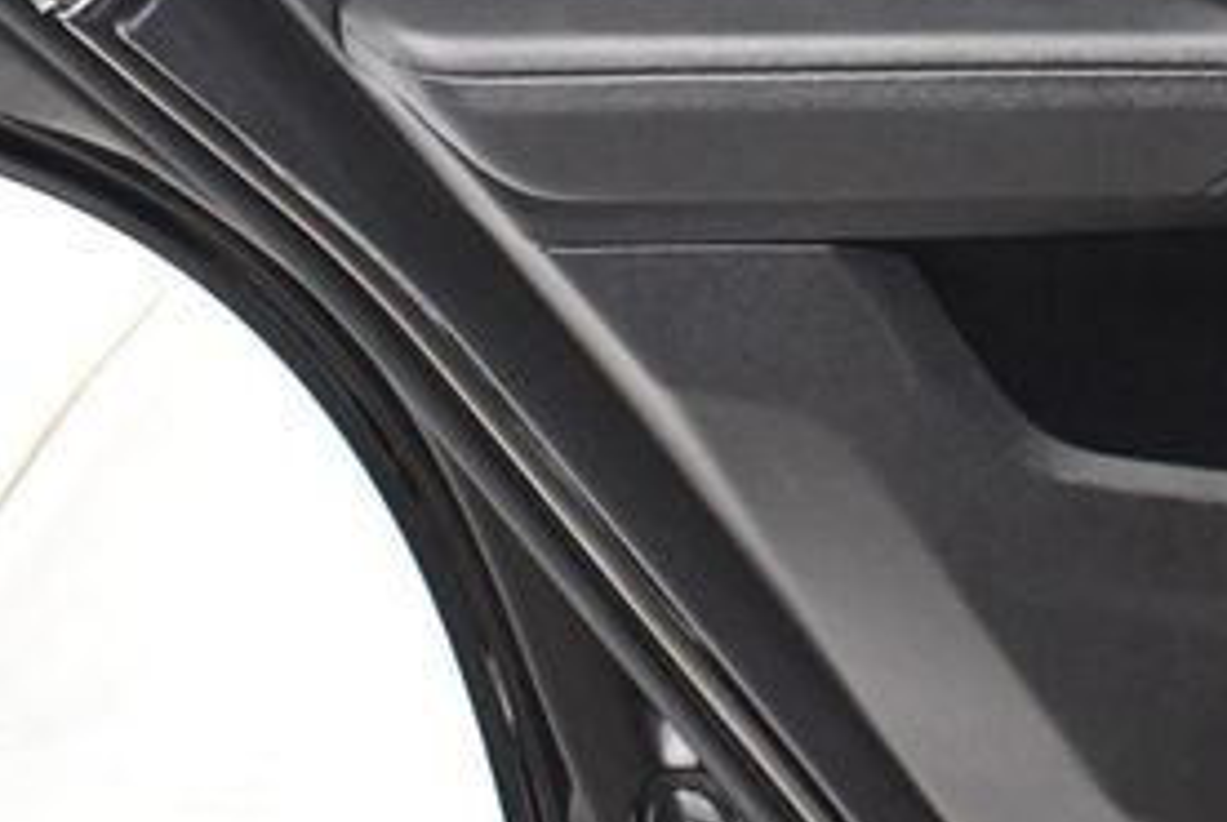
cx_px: 1134
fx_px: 3482
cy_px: 102
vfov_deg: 13.4
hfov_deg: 19.6
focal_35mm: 102
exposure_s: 1/60
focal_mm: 22
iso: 6400
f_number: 3.8
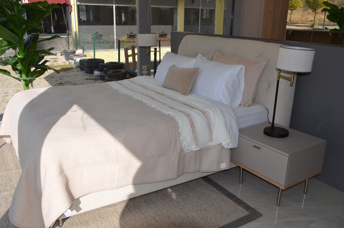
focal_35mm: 33
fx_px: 315
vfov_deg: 39.8
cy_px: 114
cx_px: 172
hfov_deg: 57.3
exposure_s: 1/250
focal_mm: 22
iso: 100
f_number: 6.3
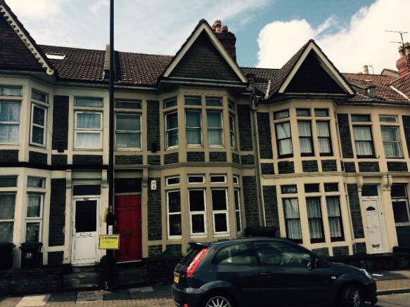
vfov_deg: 48.2
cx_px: 205
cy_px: 154
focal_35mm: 29
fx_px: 343
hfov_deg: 61.7
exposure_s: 1/1866
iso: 32
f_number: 2.2
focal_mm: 4.15
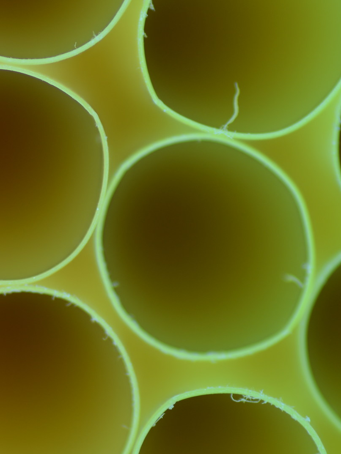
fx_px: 3808
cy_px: 216
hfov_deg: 5.1
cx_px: -82
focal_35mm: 290
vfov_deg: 6.8
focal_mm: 90
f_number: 5
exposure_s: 1/30
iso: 100
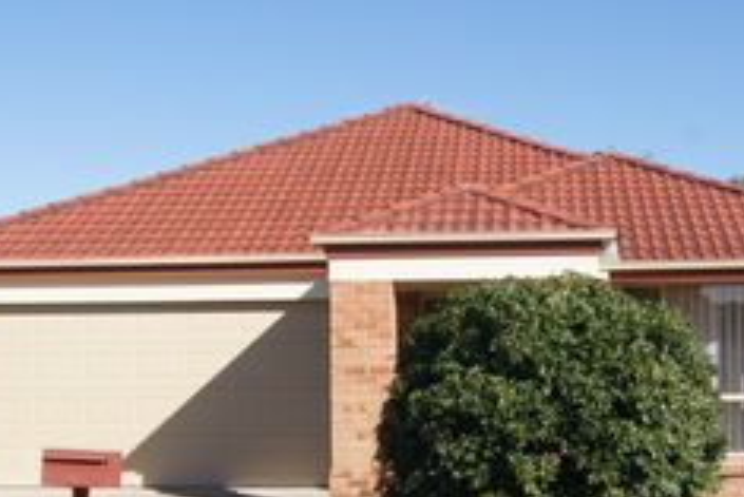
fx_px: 1365
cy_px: 337
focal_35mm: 66
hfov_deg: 30.4
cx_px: 450
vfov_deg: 20.6
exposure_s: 1/250
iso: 200
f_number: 10
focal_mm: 22
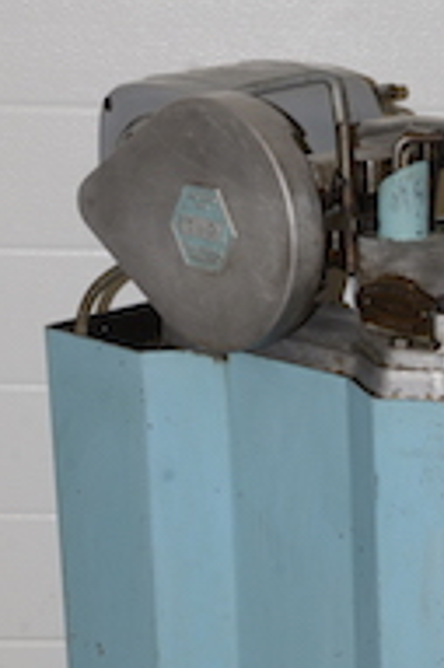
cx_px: 395
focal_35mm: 128
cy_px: 623
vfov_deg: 15.8
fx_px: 2372
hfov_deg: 10.6
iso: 800
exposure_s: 1/60
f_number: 14
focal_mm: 40
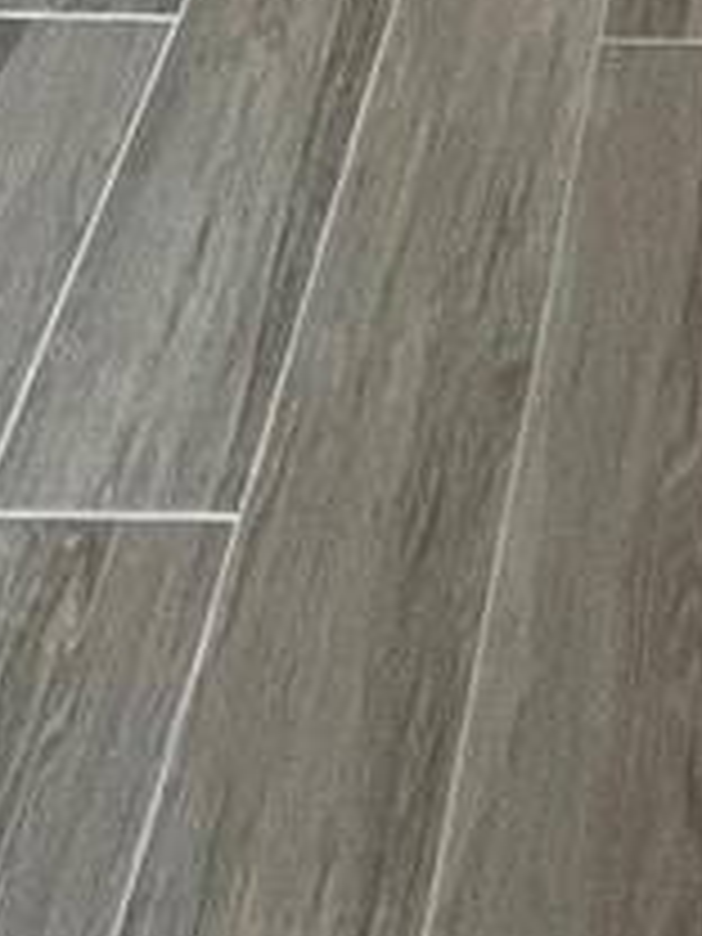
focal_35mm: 75
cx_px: 990
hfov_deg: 17.9
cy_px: -1656
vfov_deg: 12.7
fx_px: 2028
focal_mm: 1.57
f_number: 1.8
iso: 125
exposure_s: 1/60
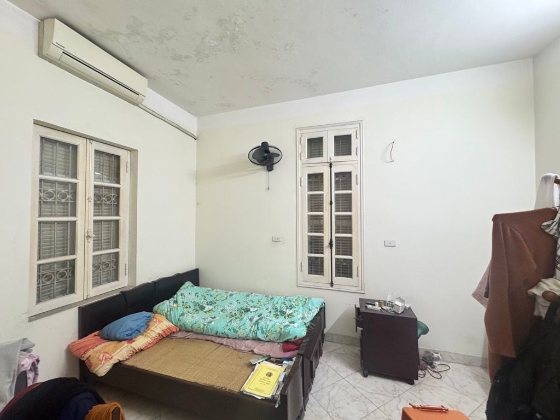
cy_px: 210
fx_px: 226
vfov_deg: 85.7
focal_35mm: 14
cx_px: 280
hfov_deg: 102.1
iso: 320
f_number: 2.2
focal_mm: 2.22
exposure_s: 1/71
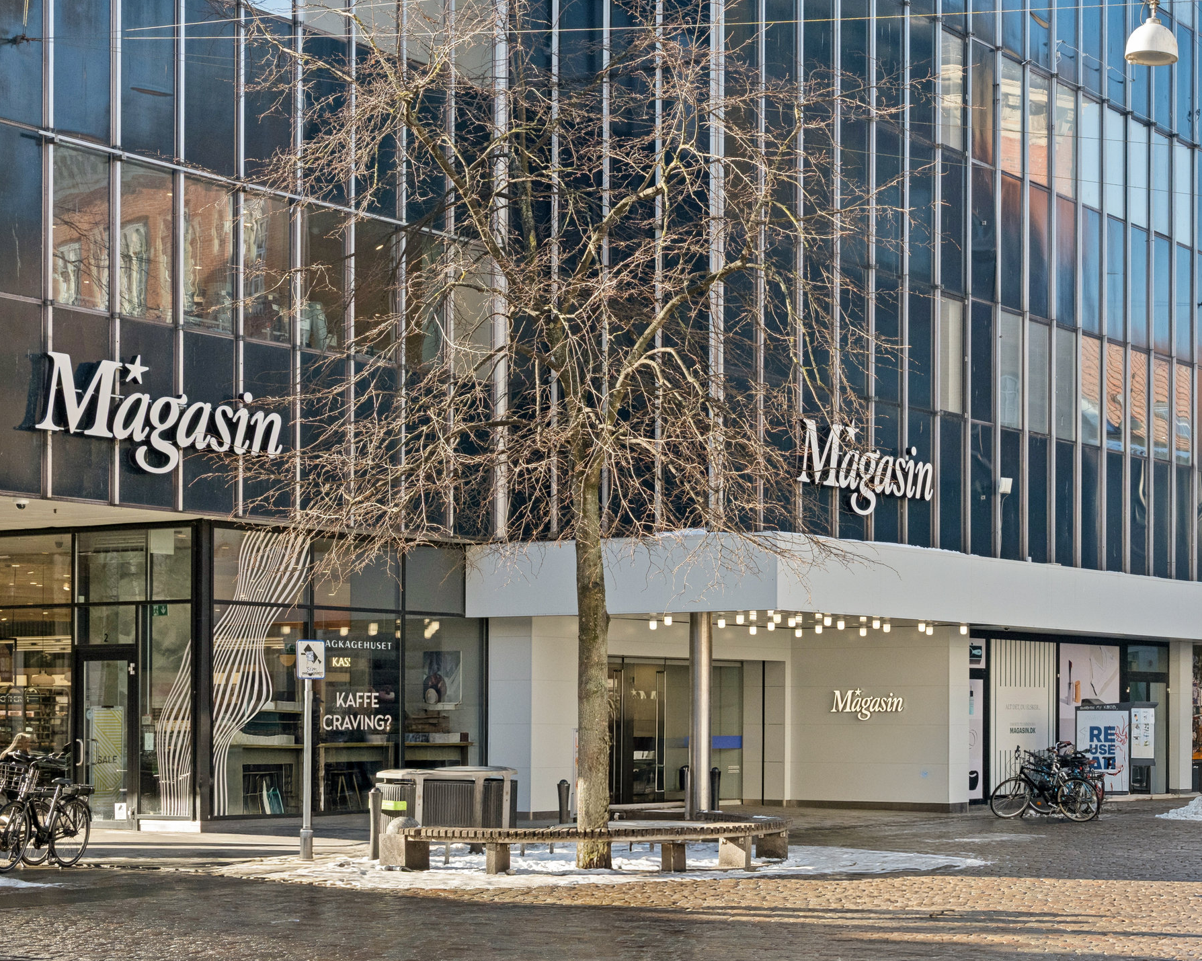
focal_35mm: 63
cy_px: 544
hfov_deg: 29.2
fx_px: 2241
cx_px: 1002
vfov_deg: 24.2
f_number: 7.1
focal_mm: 40
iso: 800
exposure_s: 1/640
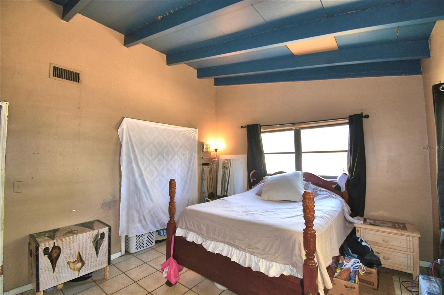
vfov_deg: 77.3
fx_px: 185
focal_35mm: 15
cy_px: 148
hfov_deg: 100.4
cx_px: 222
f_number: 4.5
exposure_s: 1/30
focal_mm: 10
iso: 200
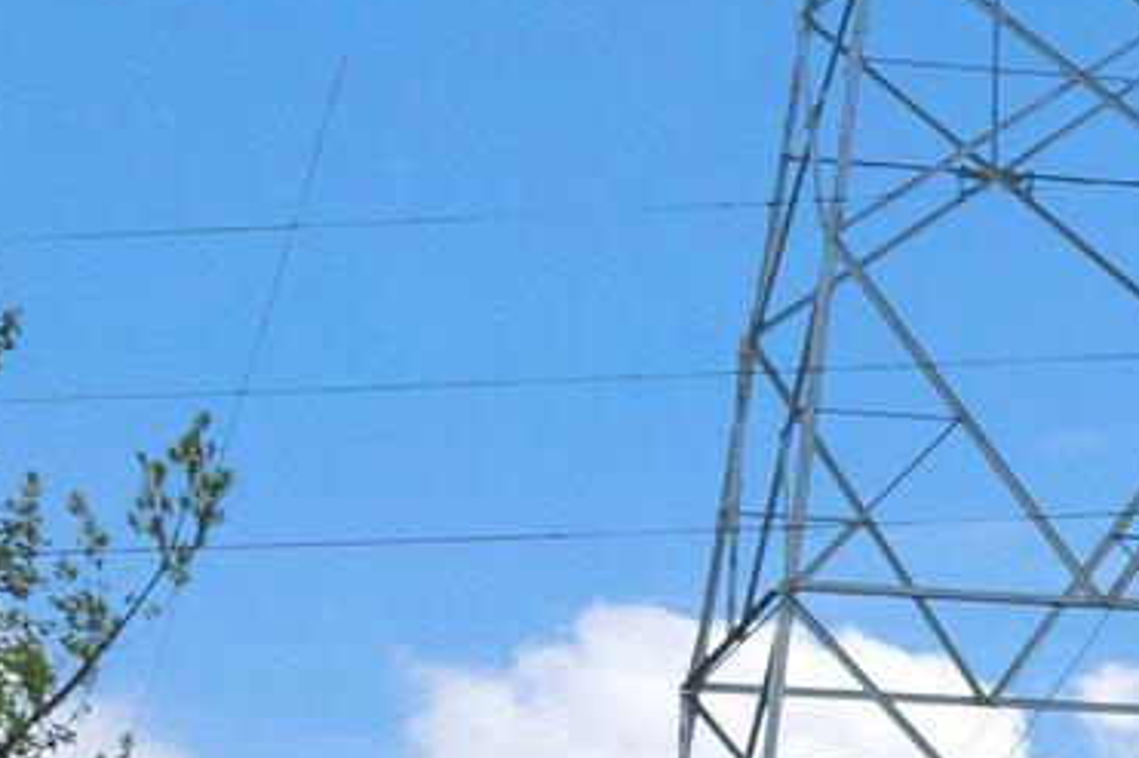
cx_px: 2631
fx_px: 8032
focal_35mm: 254
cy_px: 2076
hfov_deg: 7.6
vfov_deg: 5.2
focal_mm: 31
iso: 640
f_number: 8
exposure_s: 1/60
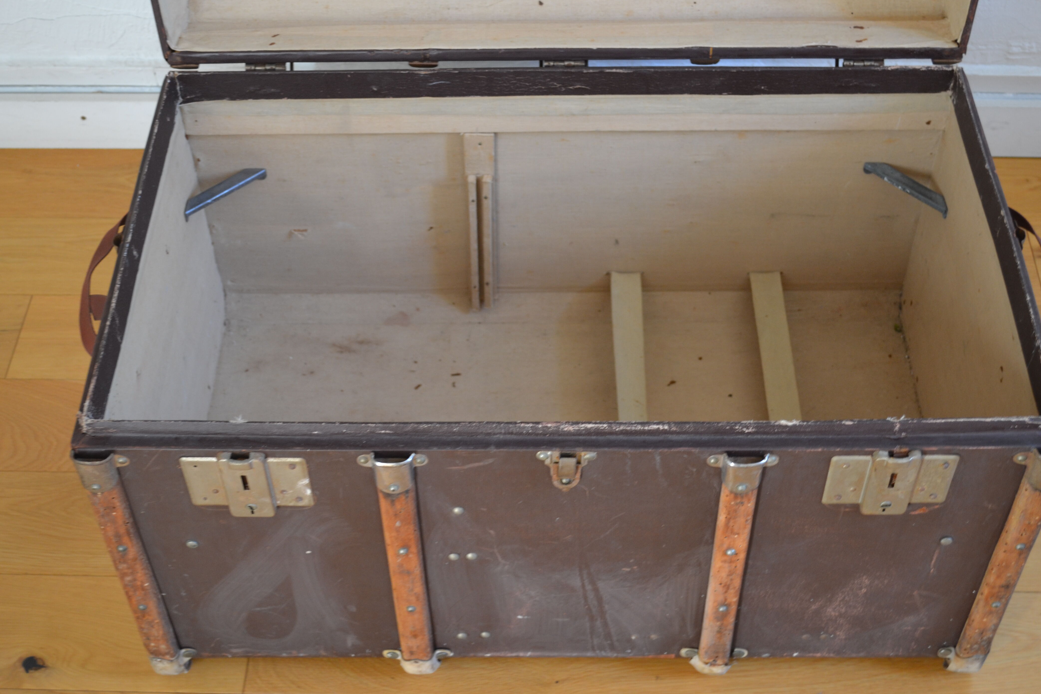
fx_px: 1532
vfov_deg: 25.5
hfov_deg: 37.5
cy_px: 315
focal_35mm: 53
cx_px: 519
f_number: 4.8
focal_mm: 32
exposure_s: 1/20
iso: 400
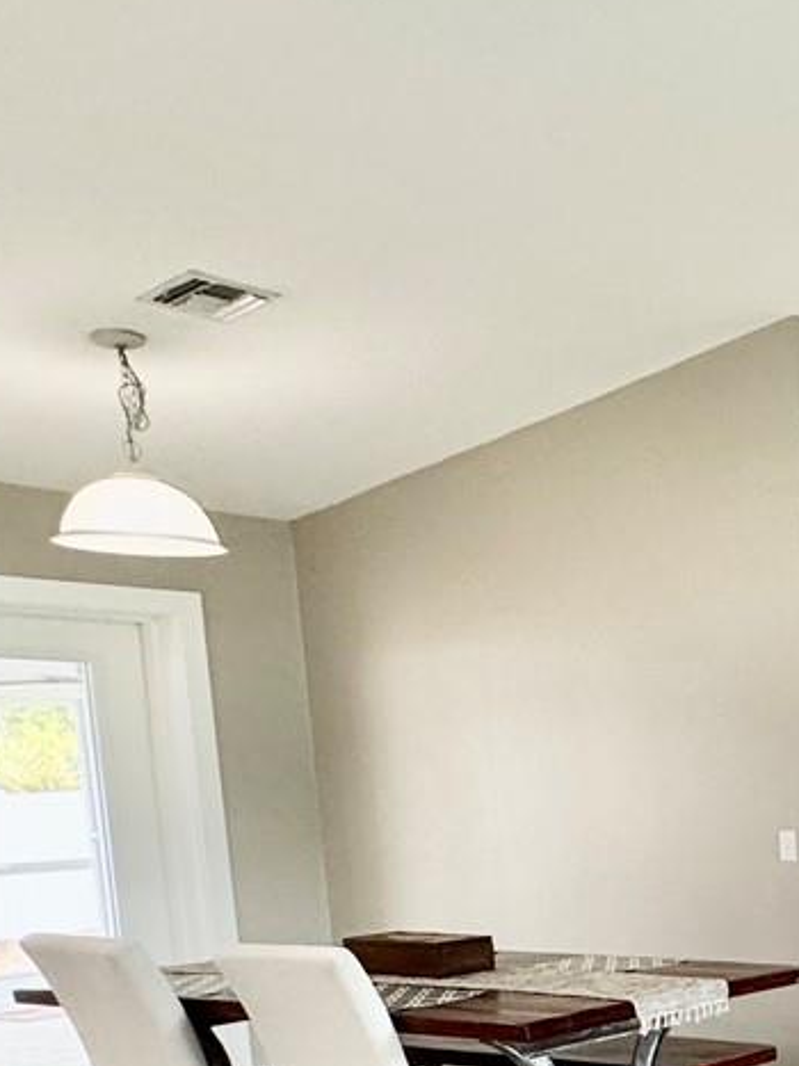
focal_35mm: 48
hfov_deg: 21.9
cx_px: 1356
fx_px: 1478
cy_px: 936
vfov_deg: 37.4
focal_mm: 2.22
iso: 200
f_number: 2.2
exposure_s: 1/60
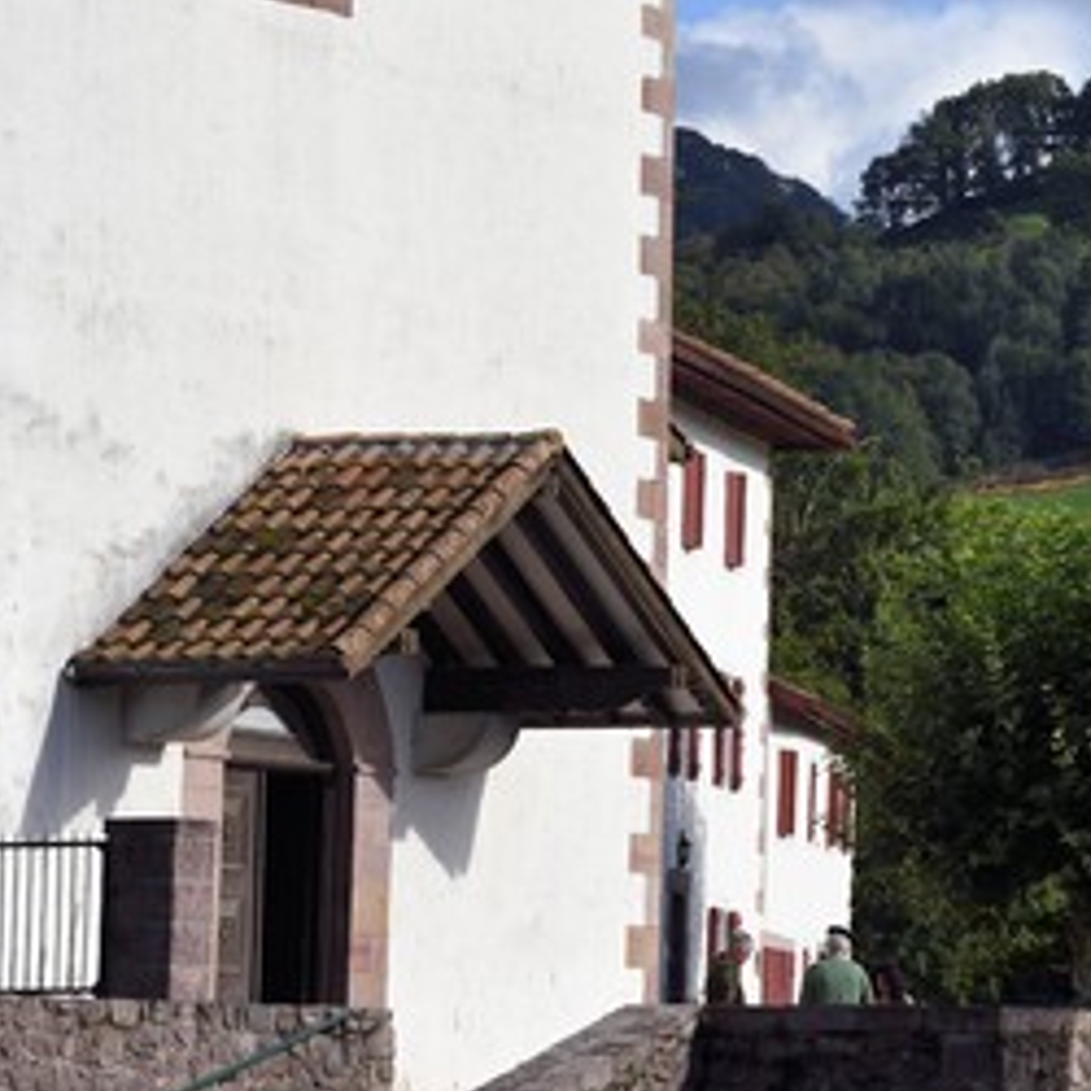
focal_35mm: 285
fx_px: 10162
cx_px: 912
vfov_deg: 6.1
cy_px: 537
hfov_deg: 6.1
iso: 200
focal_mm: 200
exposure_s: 1/250
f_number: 11
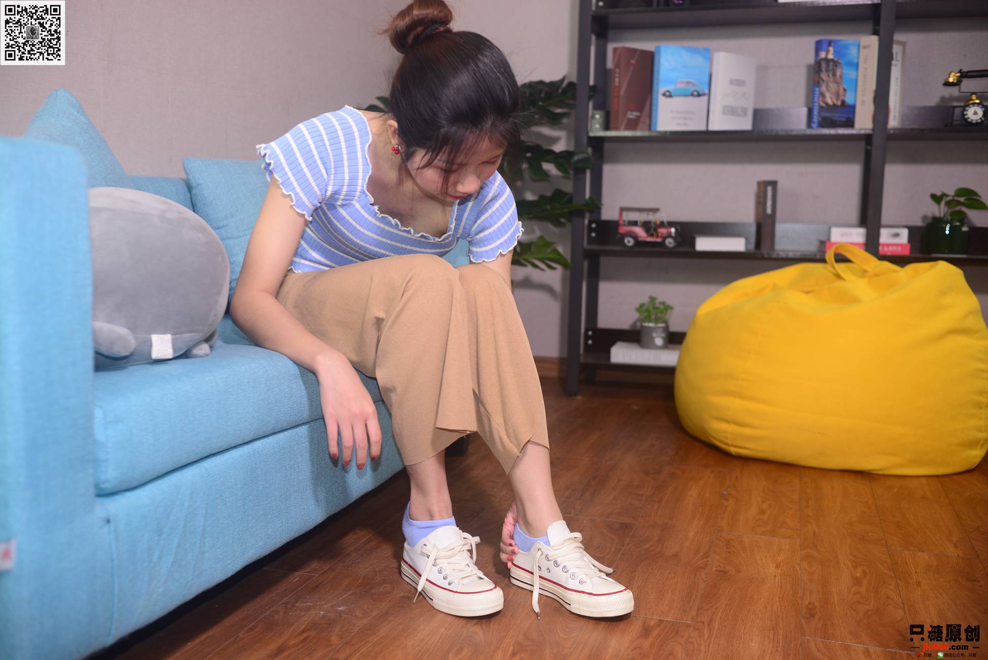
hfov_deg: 54.4
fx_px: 961
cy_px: 330
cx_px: 494
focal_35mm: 35
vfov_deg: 37.9
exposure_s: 1/60
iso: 320
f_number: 4
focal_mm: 35
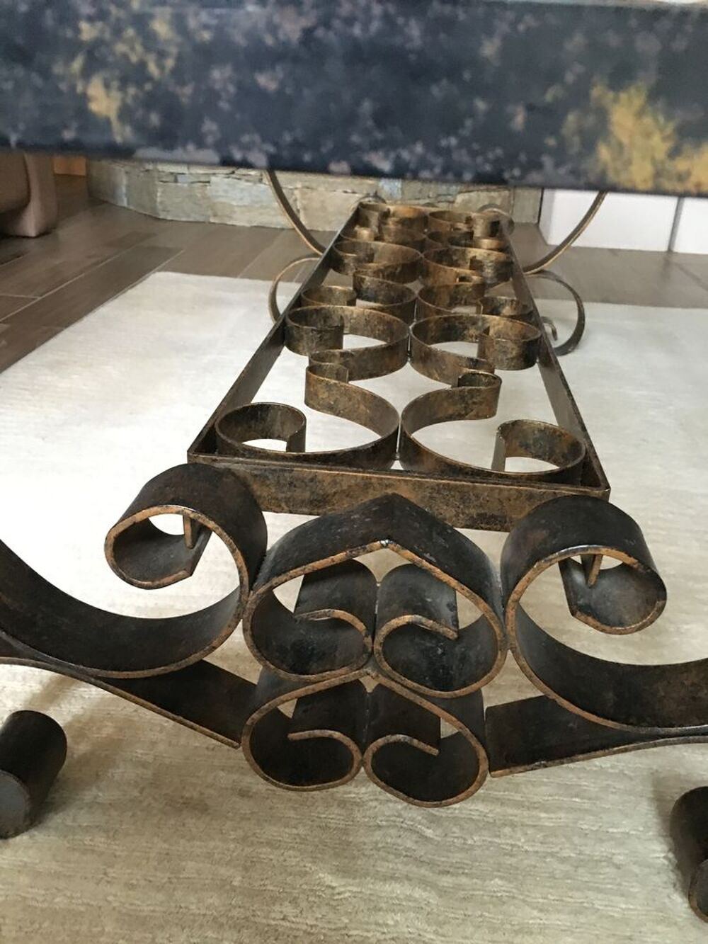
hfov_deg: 48.2
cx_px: 354
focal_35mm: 29
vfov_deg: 61.7
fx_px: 791
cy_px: 472
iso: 320
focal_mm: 4.15
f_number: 2.2
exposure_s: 1/17
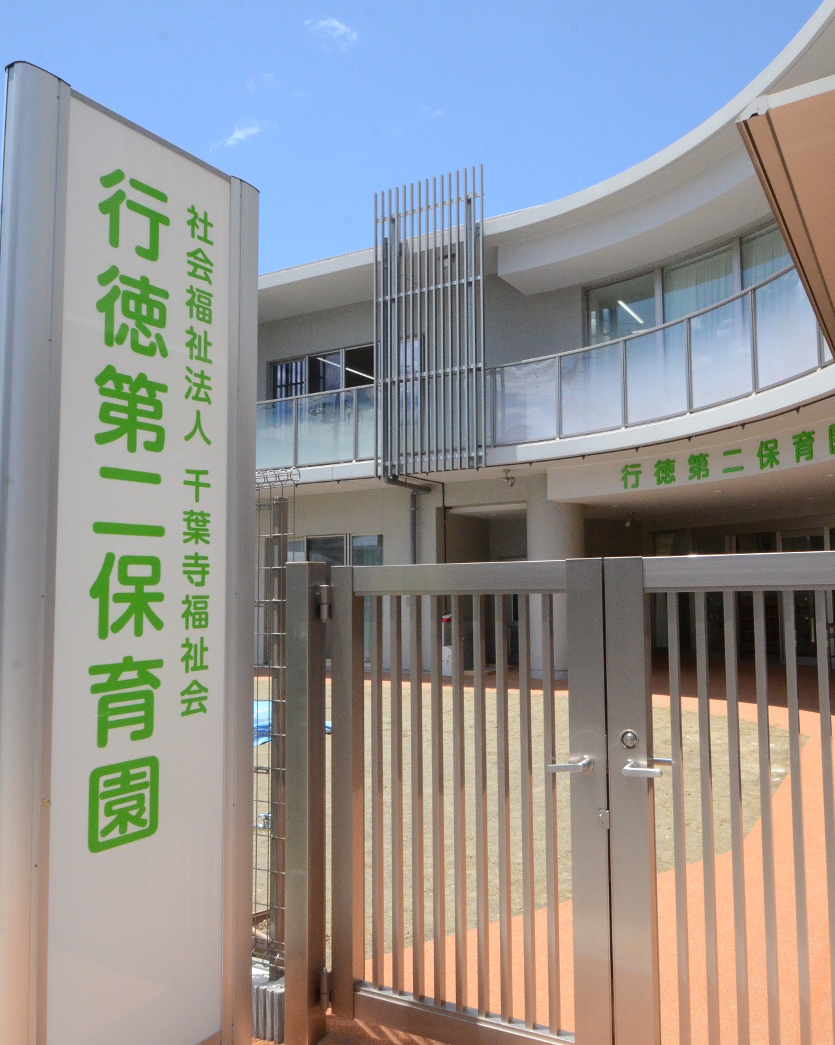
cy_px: 514
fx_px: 803
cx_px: 521
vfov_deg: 66.0
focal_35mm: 26
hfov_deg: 54.3
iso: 2500
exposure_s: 1/800
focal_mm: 12
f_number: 16
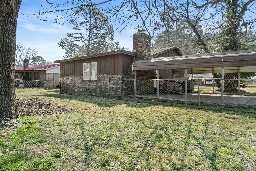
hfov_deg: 84.0
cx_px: 128
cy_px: 86
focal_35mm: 20
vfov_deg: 61.9
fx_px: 142
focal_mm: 13.2
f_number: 8
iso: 400
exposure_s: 1/125
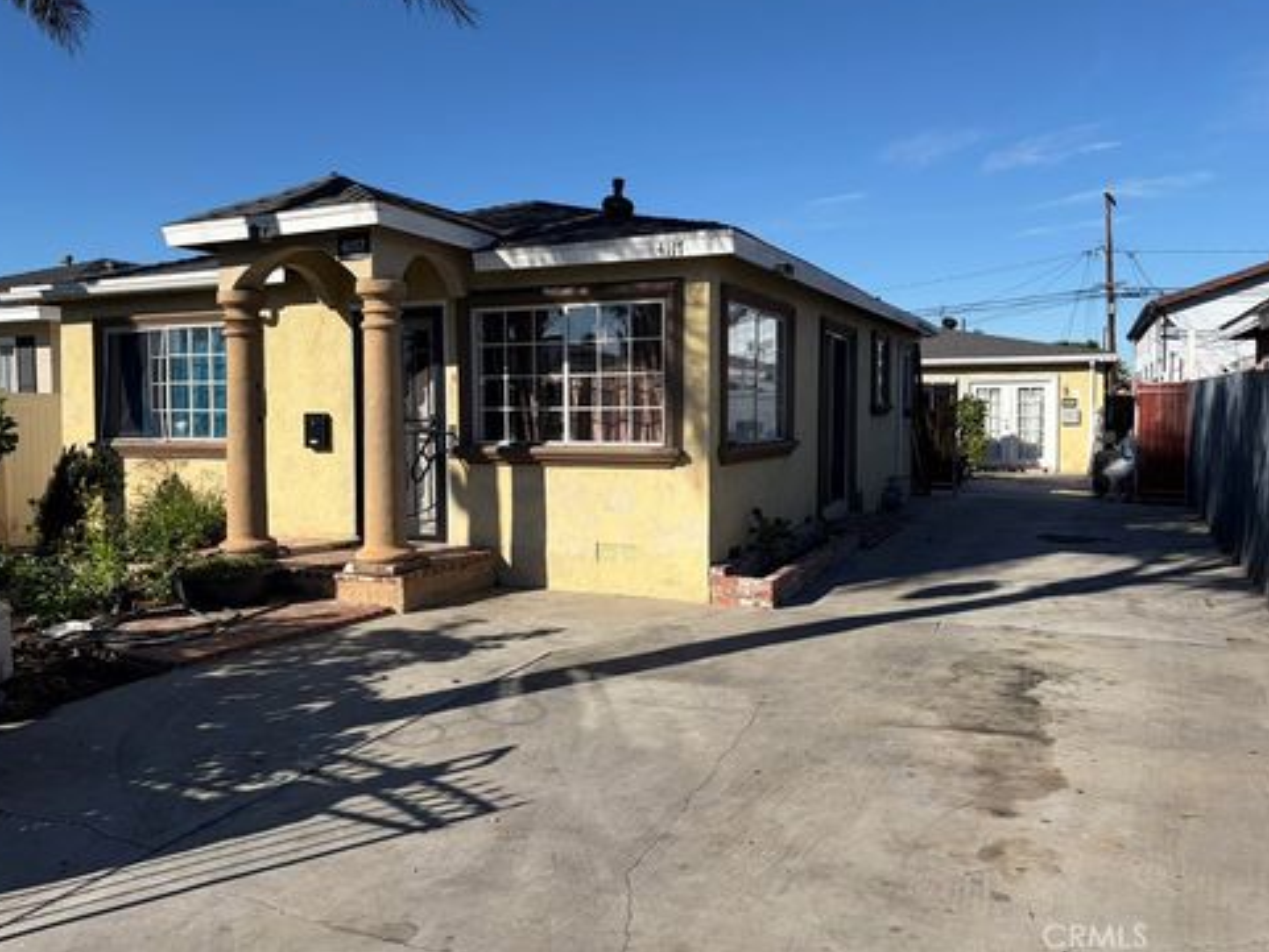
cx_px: 620
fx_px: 990
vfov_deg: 51.4
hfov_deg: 65.3
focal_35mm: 27
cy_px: 460
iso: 64
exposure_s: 1/6329
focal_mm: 5.96
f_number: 1.6
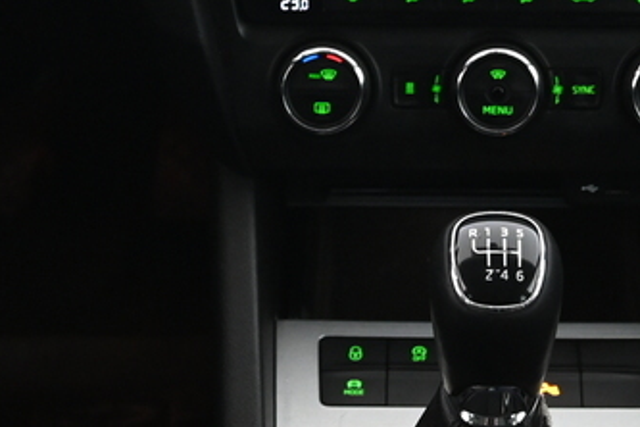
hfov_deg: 17.5
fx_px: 2080
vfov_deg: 11.6
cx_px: 412
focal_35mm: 117
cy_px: 25
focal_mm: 24
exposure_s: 1/15
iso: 2000
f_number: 4
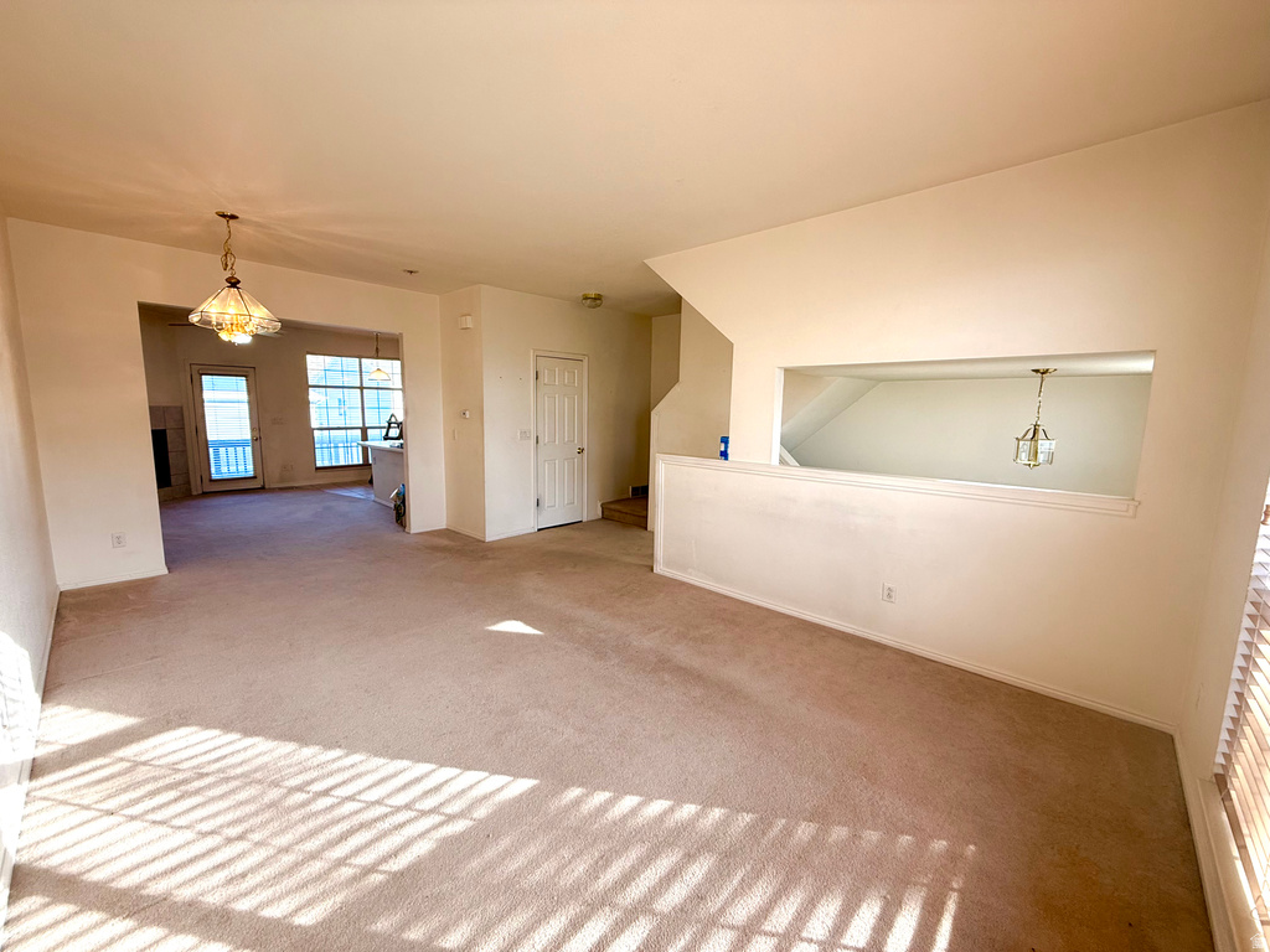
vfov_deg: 85.7
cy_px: 476
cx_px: 635
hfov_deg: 102.1
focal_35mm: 14
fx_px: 514
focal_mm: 2.22
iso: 80
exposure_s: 1/120
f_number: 2.2
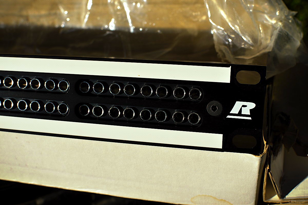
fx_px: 449
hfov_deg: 37.9
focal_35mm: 52
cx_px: 154
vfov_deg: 25.7
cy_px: 102
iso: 100
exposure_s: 1/320
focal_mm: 35
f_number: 8
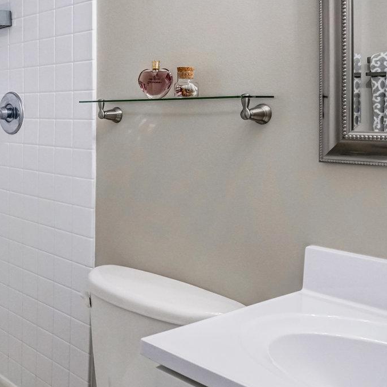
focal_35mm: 41
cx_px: -2
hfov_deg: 36.6
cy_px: 122
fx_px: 519
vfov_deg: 40.3
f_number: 8
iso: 1250
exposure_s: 1/60
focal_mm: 16
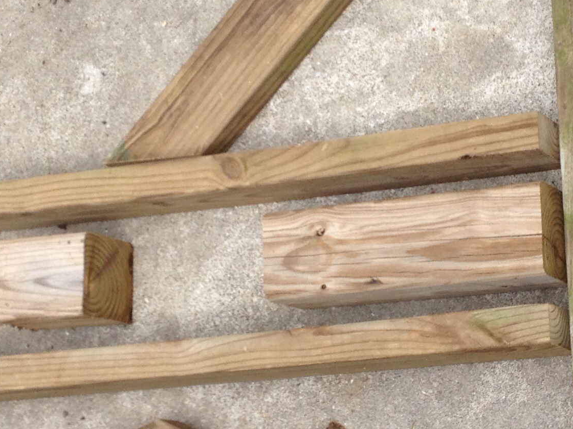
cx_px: 420
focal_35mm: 102
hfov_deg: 19.1
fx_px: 1688
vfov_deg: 14.5
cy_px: 274
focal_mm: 4.28
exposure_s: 1/613
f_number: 2.4
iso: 50
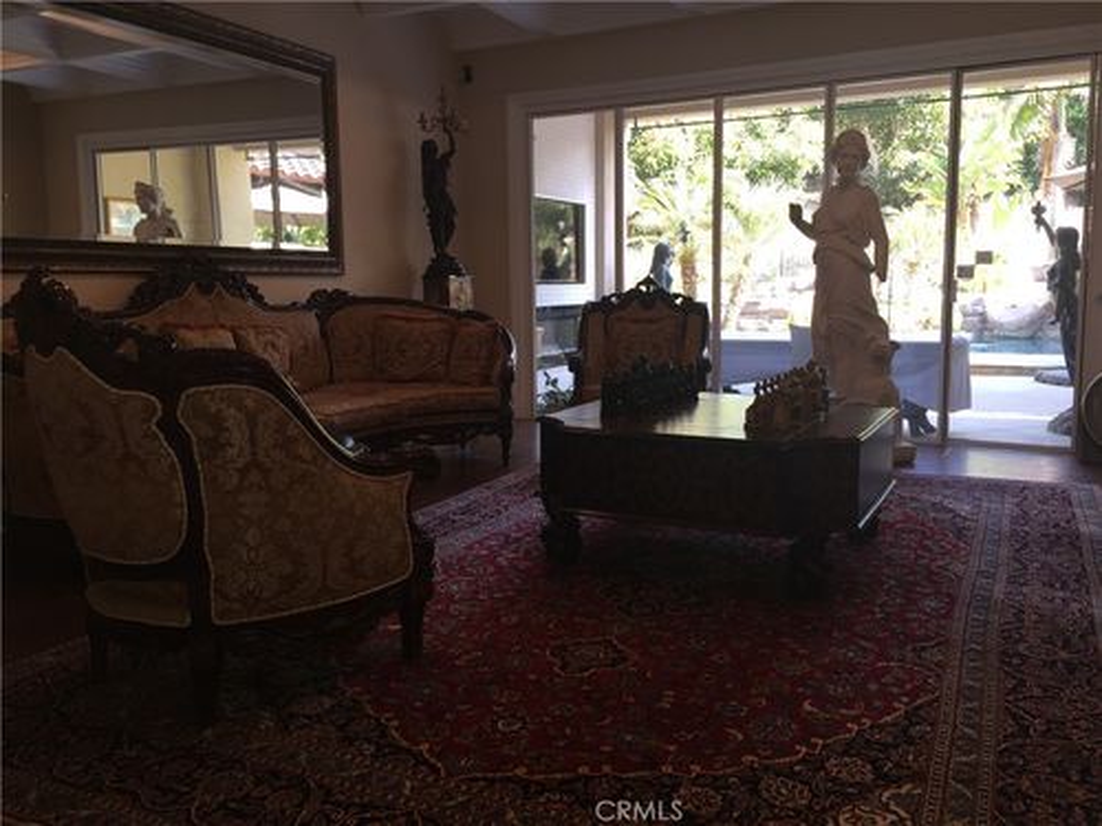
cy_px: 413
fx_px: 923
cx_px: 551
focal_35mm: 29
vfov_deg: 48.2
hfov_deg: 61.7
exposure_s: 1/32
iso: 32
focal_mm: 4.15
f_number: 2.2
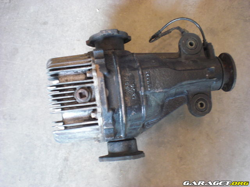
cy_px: 94
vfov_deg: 37.7
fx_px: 274
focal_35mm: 38
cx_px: 125
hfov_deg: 49.0
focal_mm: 6.3
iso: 200
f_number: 3.1
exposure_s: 1/30
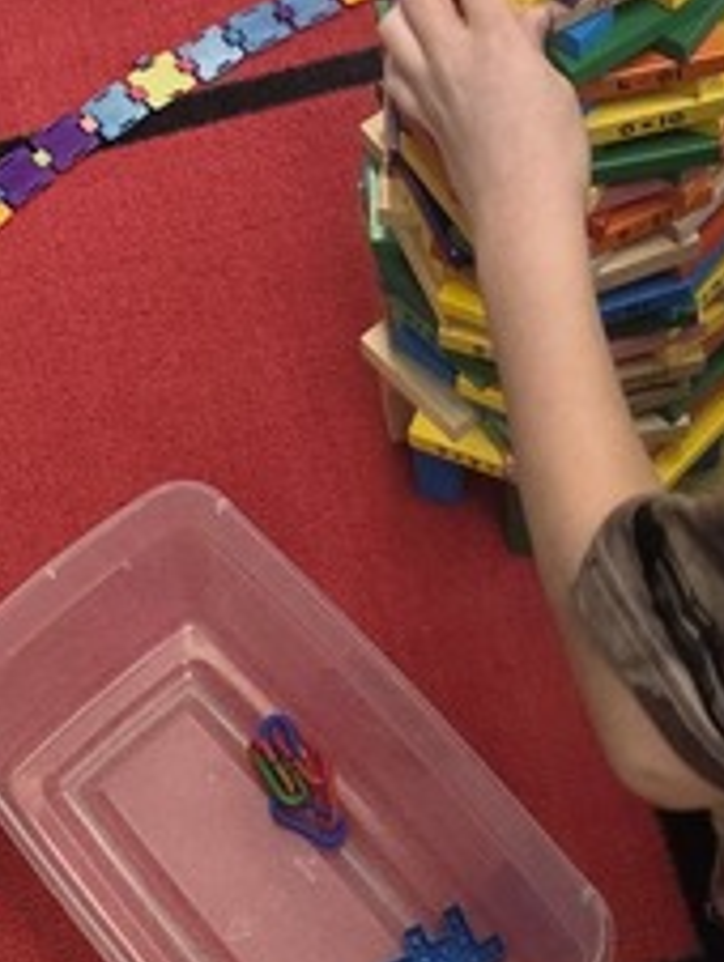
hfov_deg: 14.3
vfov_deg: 17.7
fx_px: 2895
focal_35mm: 104
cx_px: 405
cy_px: -294
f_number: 1.7
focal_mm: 6.3
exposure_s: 1/120
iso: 160
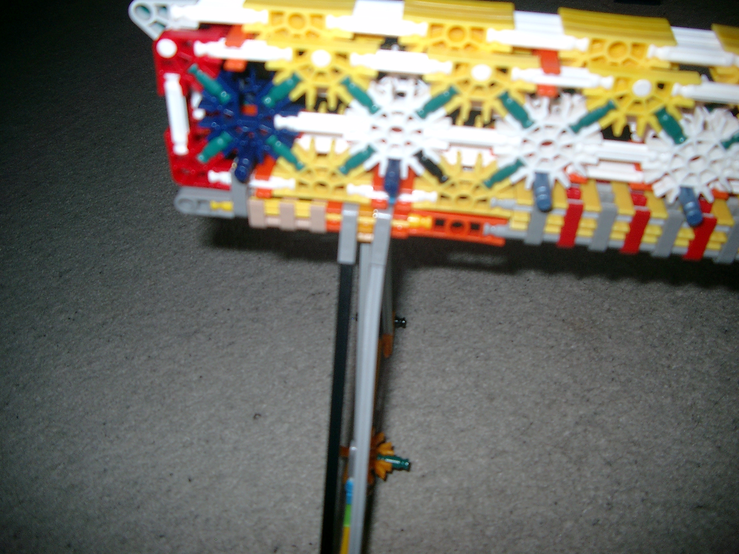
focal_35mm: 37
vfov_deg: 38.7
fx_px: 790
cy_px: 277
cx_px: 370
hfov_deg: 50.1
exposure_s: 1/60
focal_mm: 7.6
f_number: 2.6
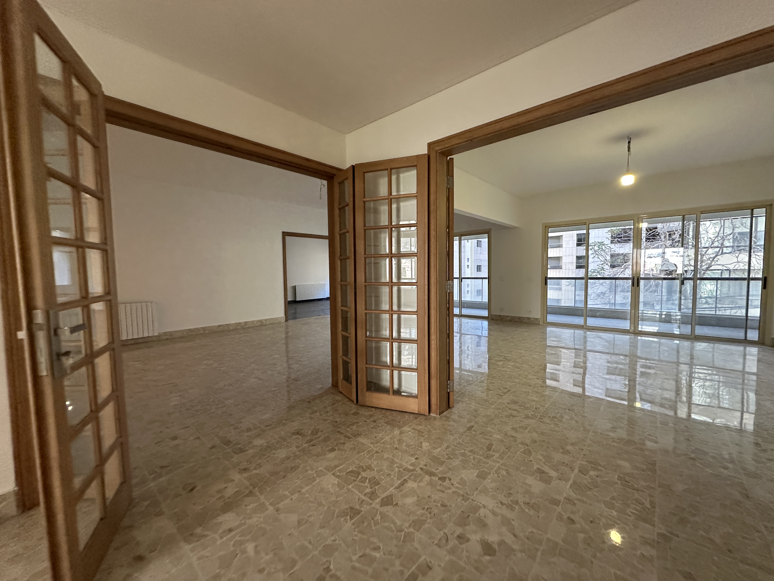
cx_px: 387
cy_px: 290
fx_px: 313
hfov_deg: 102.1
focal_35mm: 14
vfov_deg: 85.7
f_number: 2.2
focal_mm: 2.22
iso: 250
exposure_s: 1/99
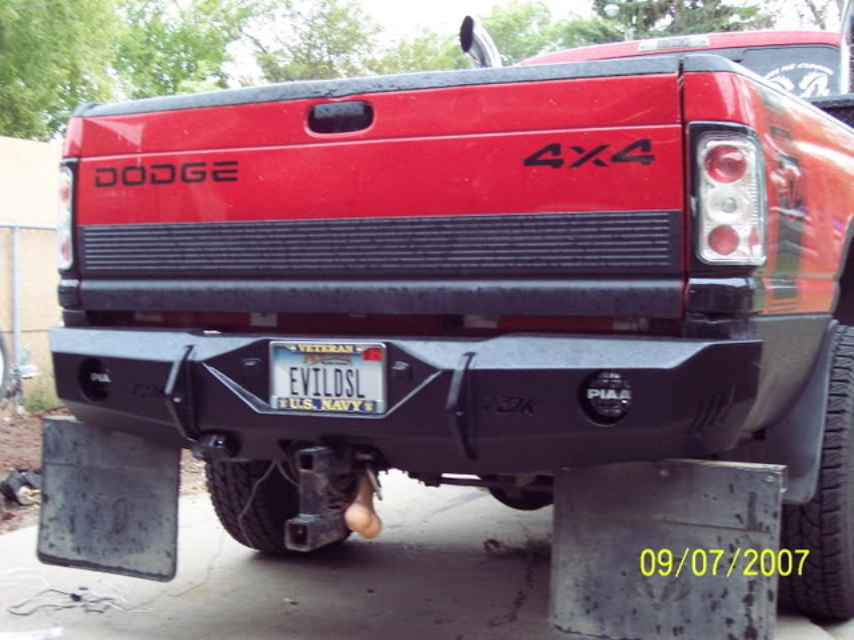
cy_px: 320
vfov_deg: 28.0
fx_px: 1283
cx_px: 427
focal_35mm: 52
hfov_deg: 36.8
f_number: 4
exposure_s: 1/45
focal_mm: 10.7
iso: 140
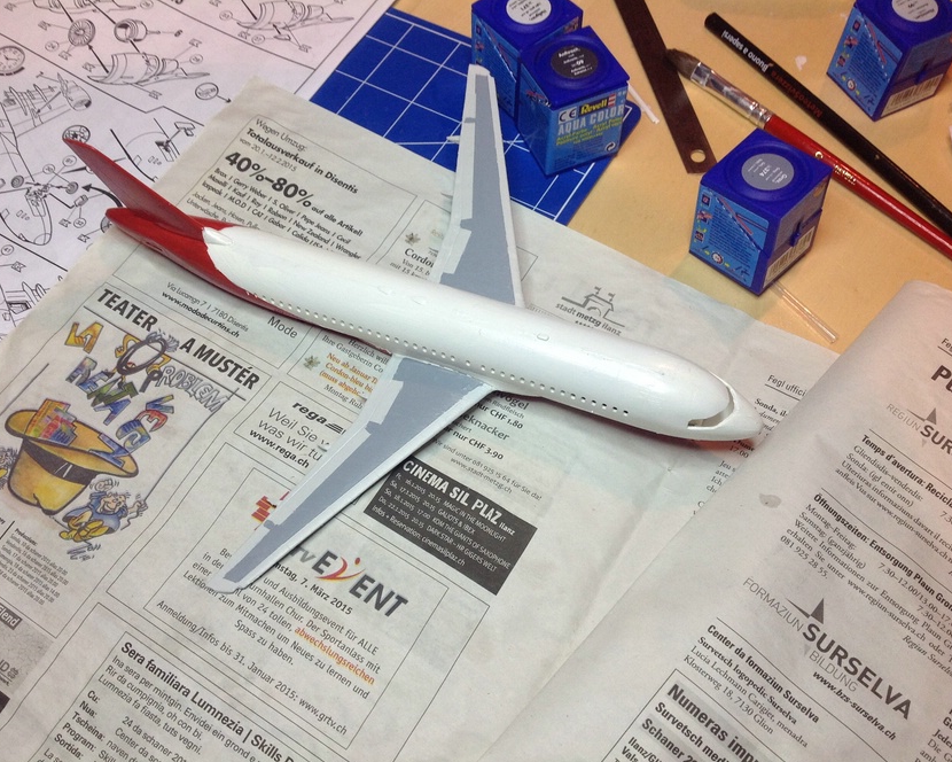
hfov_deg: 49.0
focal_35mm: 37
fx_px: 1042
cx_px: 444
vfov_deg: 40.1
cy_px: 383
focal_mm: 4.28
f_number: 2.4
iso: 80
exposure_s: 1/50
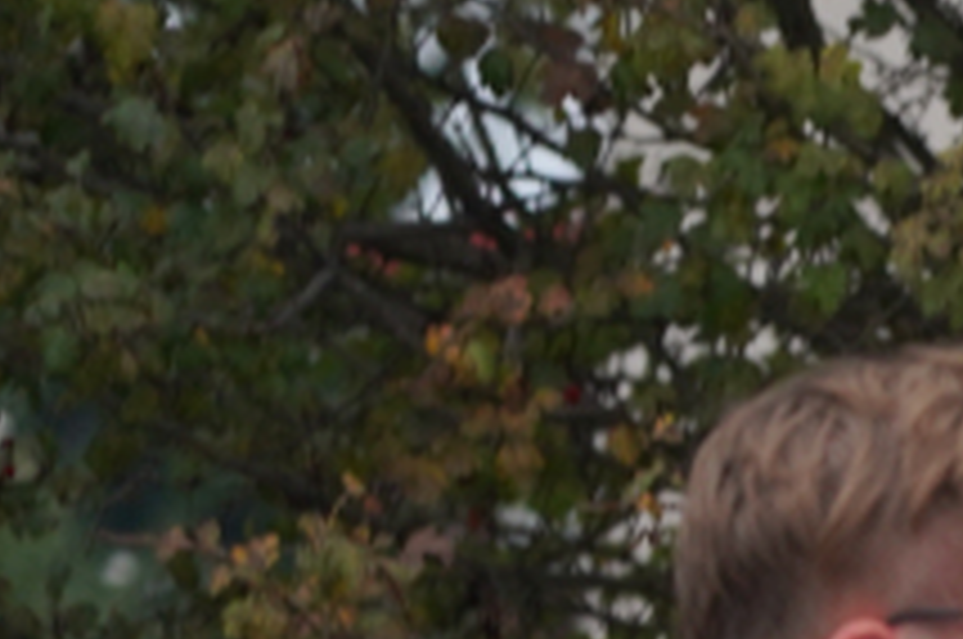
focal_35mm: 639
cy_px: 1843
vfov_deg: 2.1
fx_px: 17067
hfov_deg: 3.2
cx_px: 2367
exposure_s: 1/160
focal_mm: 105
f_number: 4
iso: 800
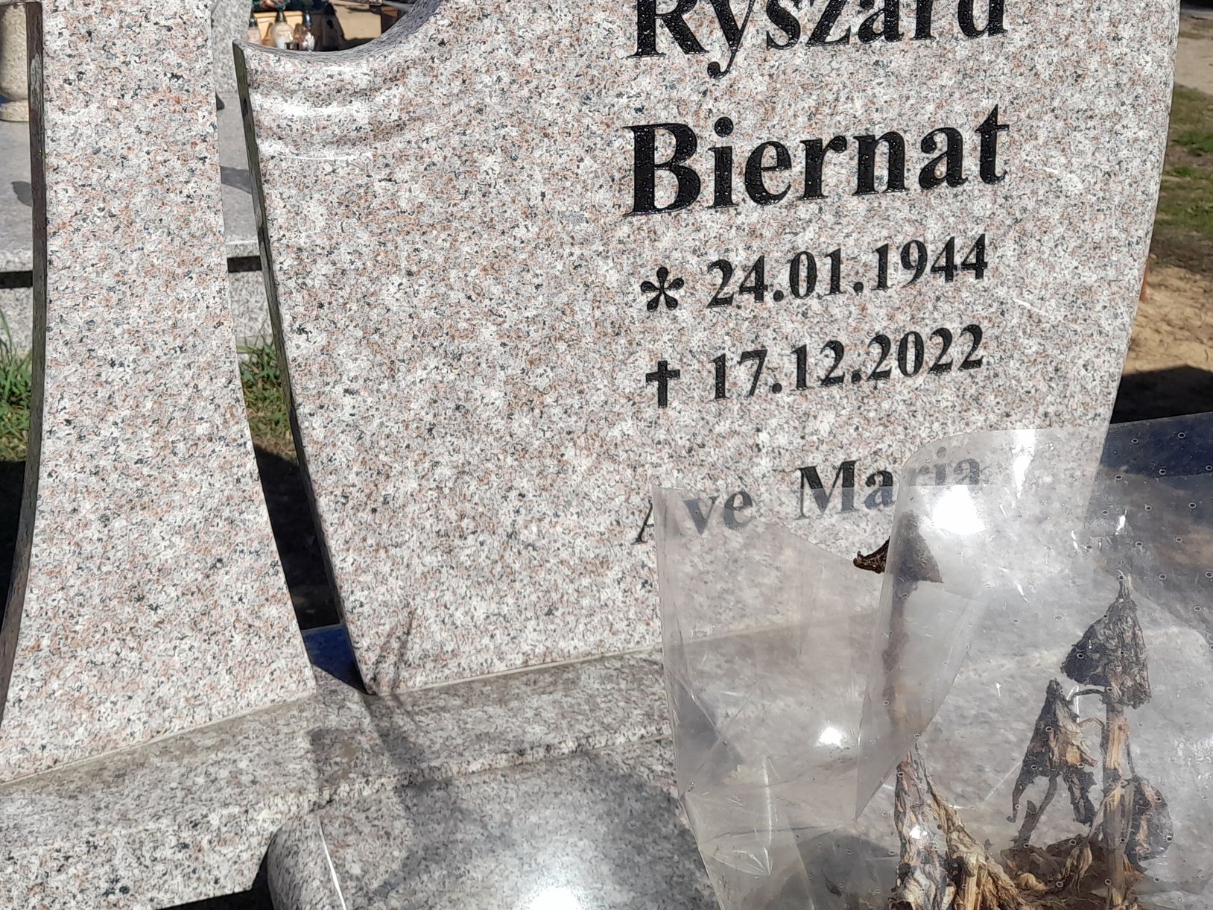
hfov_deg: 43.6
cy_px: 148
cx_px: 484
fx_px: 1507
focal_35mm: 43
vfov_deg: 32.4
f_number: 2
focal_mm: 4.6
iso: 20
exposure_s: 1/1175
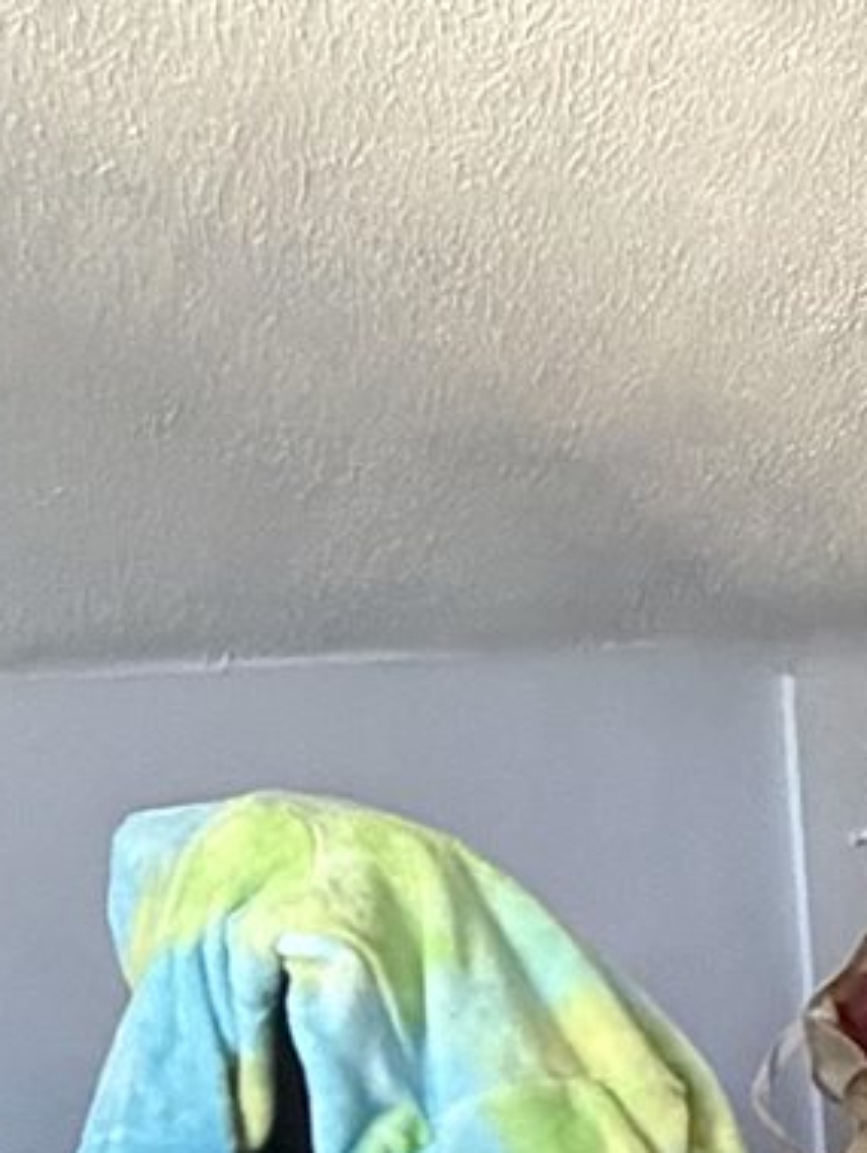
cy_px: 1120
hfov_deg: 12.8
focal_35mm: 85
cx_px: 2154
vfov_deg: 22.2
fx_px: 2834
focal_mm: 2.22
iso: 800
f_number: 2.2
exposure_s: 1/60
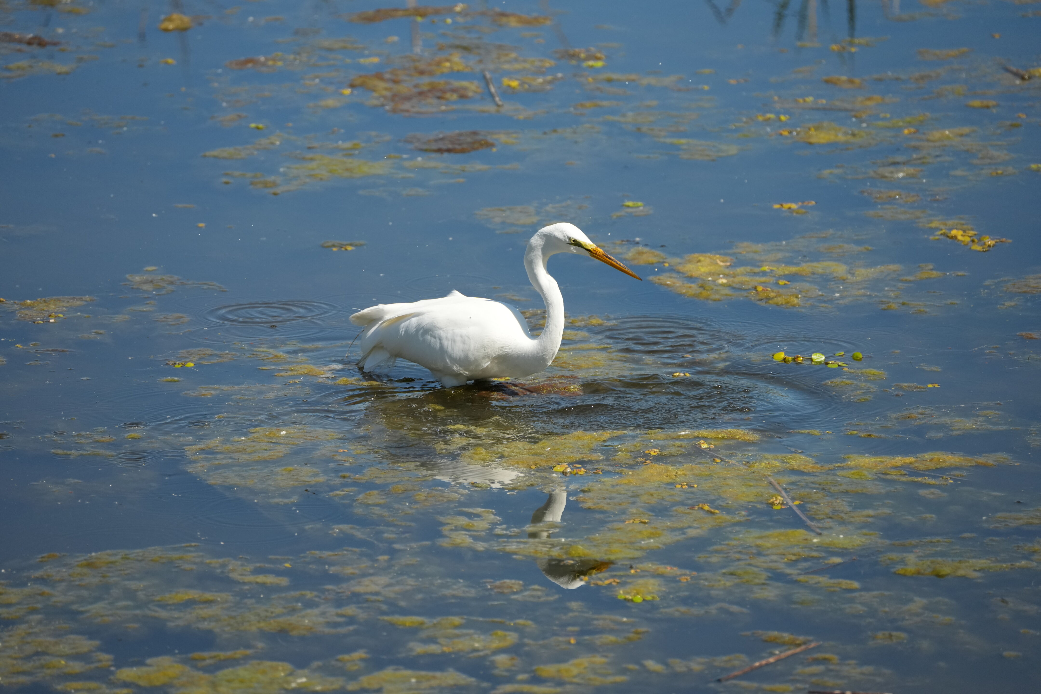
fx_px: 8154
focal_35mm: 282
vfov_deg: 4.9
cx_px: 520
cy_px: 347
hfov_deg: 7.3
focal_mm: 282
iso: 800
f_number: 6.3
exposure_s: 1/2500
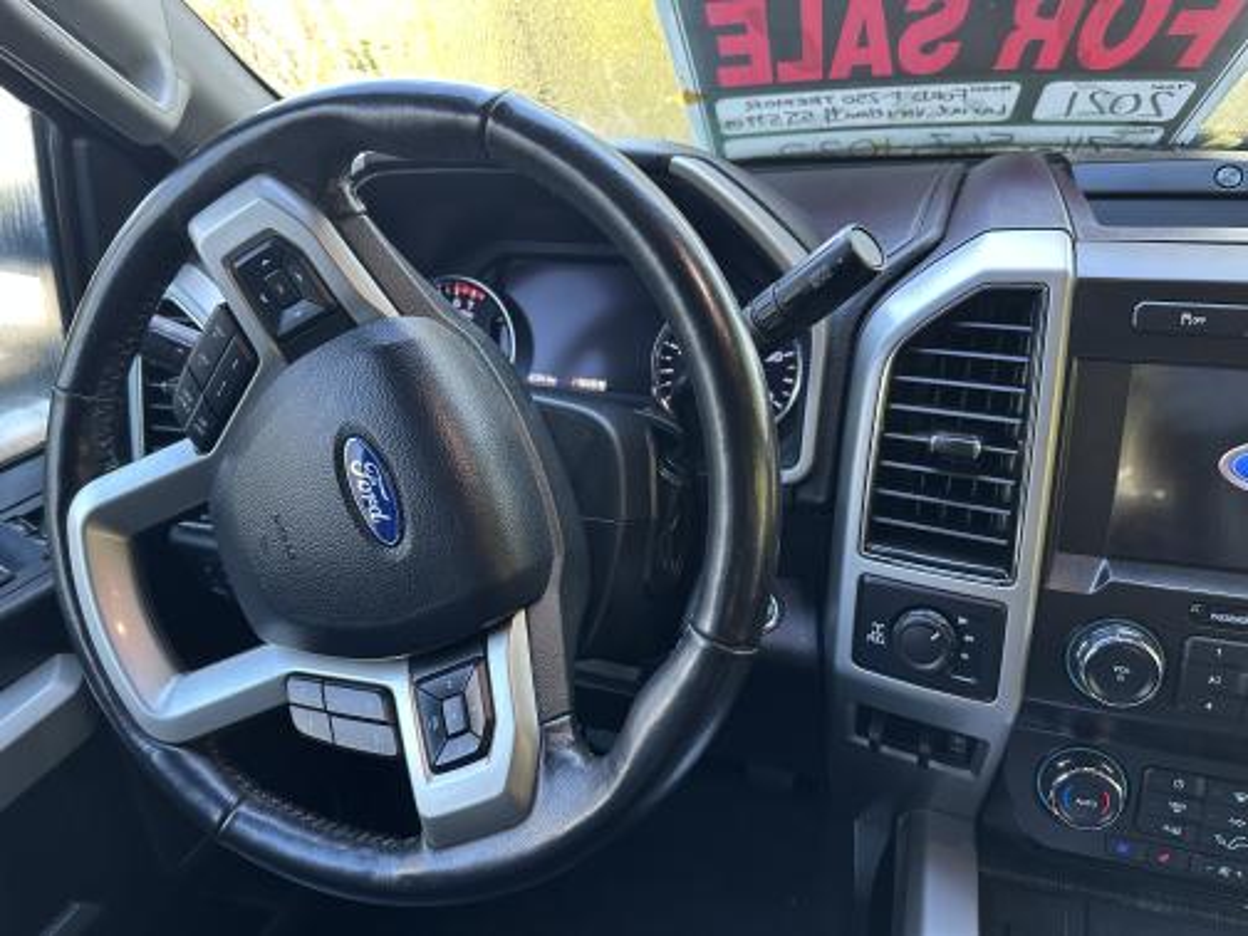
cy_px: 468
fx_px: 865
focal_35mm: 24
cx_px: 624
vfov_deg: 56.8
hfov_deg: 71.6
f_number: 1.78
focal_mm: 6.86
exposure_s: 1/53
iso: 160
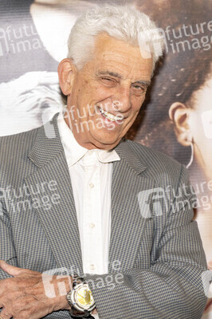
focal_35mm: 88
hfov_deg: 15.5
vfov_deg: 23.1
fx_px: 779
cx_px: 106
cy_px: 160
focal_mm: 88
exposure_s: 1/200
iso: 400
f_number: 5.6
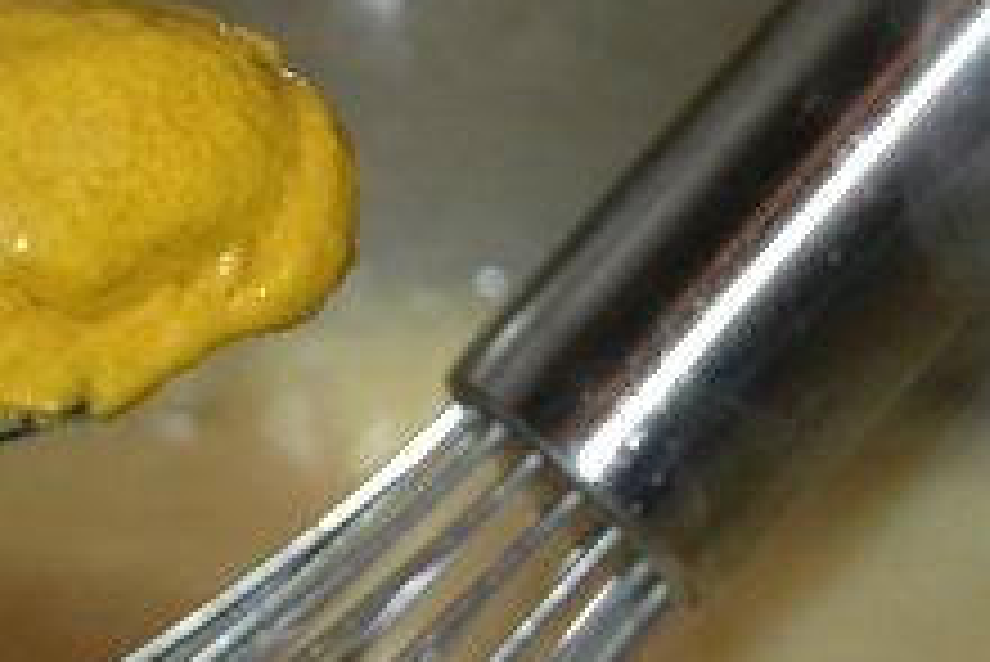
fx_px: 7512
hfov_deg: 7.5
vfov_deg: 5.0
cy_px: 653
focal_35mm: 273
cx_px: 360
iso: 160
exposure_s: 1/60
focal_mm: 50
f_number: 5
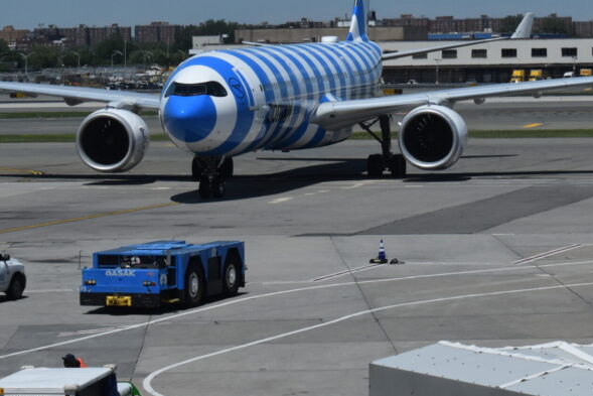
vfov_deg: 8.1
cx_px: 362
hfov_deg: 12.2
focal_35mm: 168
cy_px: 16
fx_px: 2768
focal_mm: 55
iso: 400
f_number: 7.1
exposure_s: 1/1600
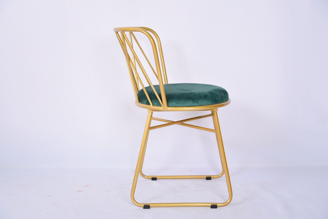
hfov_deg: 38.2
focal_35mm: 52
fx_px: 474
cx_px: 164
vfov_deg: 26.0
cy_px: 110
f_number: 4.2
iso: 125
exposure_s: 1/10
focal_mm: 52
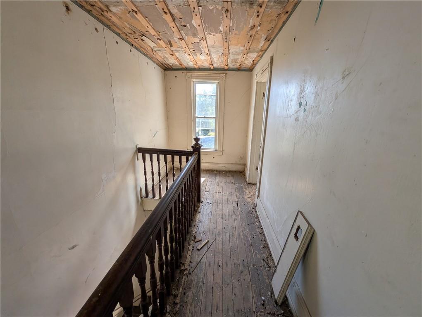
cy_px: 158
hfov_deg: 110.5
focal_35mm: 12
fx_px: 146
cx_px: 211
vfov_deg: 94.6
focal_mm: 2.02
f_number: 1.7
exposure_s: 1/261
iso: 49
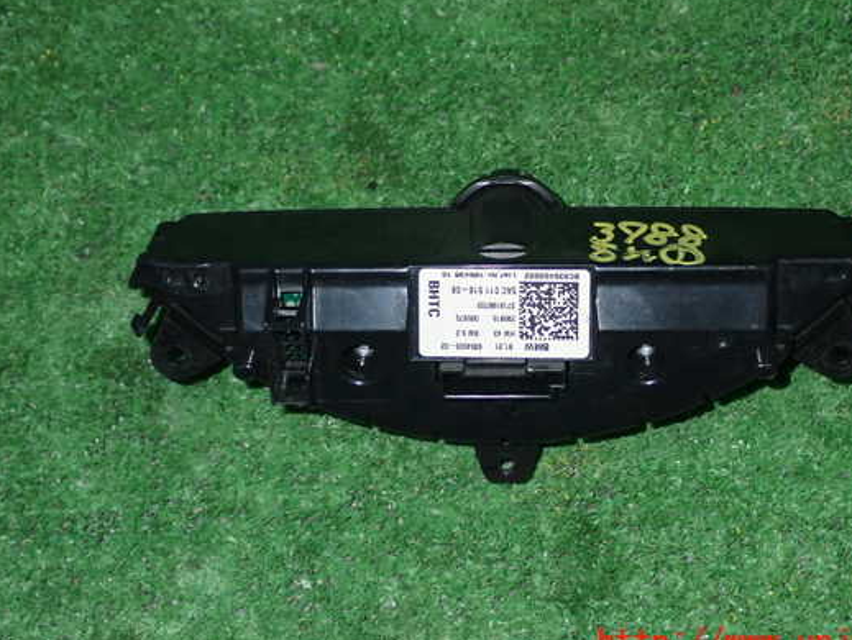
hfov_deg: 28.9
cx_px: 476
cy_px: 295
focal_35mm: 67
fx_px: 1650
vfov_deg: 22.0
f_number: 10
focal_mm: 10.35
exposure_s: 1/60
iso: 800
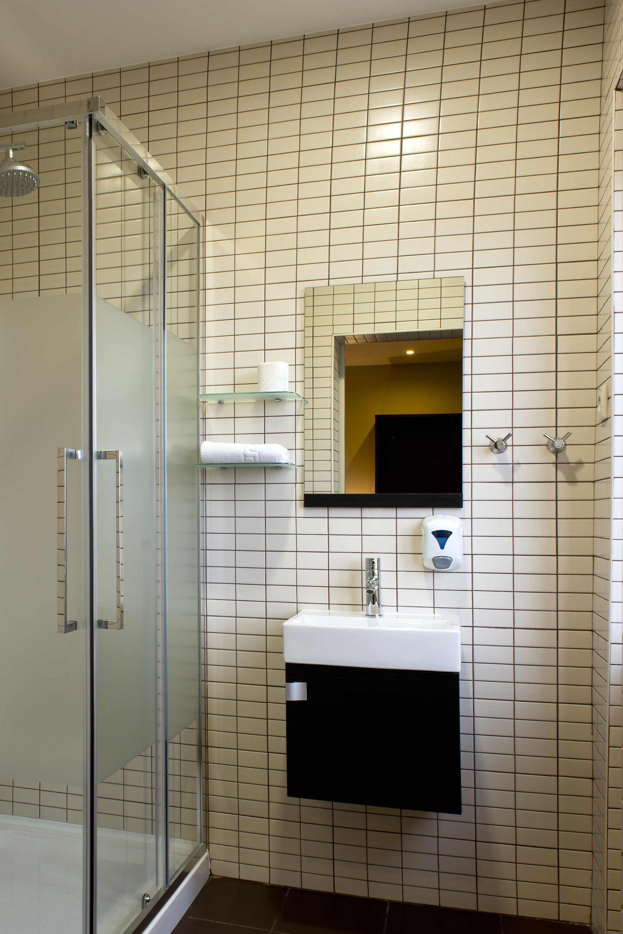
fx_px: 675
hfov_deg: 49.4
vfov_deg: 68.4
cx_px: 263
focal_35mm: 26
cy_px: 580
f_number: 9
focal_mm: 20
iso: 320
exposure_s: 1/3
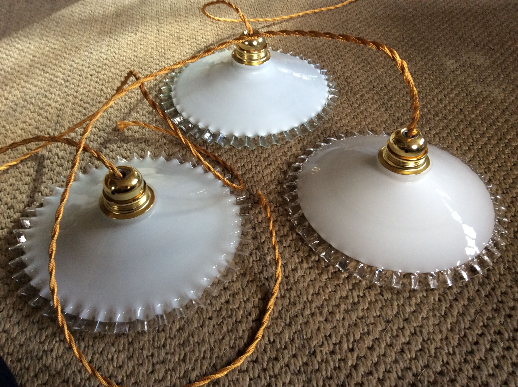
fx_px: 478
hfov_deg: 56.9
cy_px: 194
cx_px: 259
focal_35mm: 32
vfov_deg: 44.1
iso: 80
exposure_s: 1/25
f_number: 2.4
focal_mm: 3.3
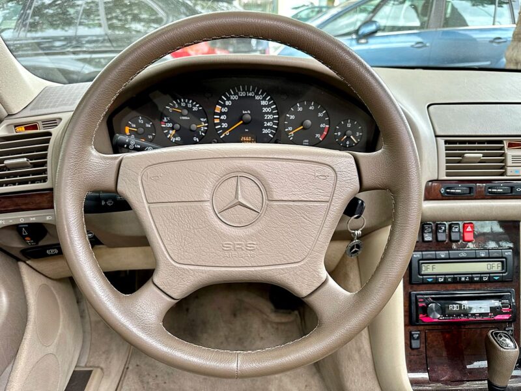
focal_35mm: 24
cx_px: 260
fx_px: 361
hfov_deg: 71.6
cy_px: 196
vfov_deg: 56.8
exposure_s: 1/121
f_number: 1.78
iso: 200
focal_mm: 6.86
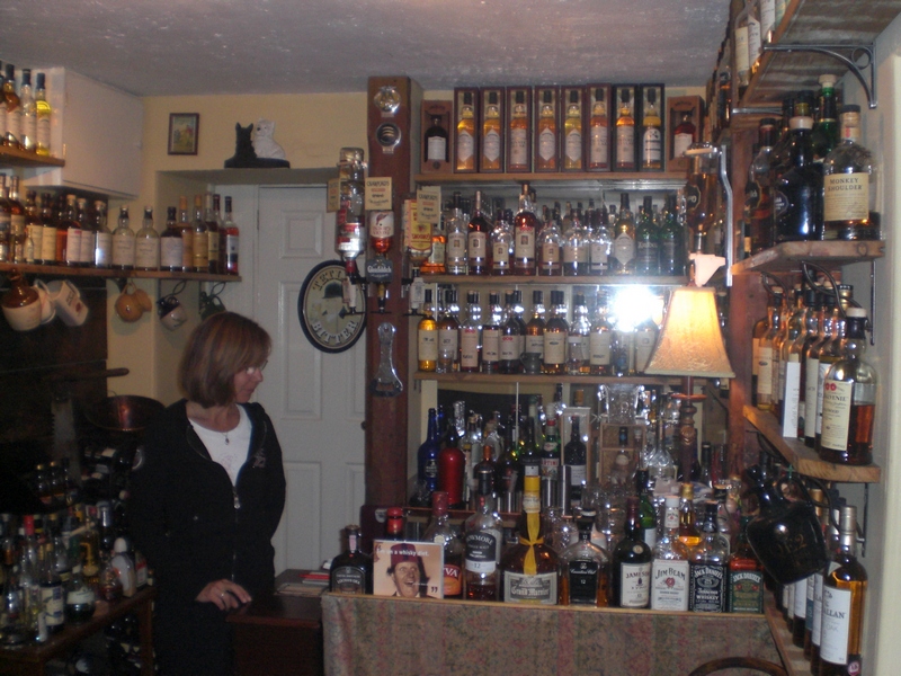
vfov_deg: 37.7
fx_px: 989
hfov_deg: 49.0
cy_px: 338
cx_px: 450
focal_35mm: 38
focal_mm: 6.3
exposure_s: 1/60
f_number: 3.1
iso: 200
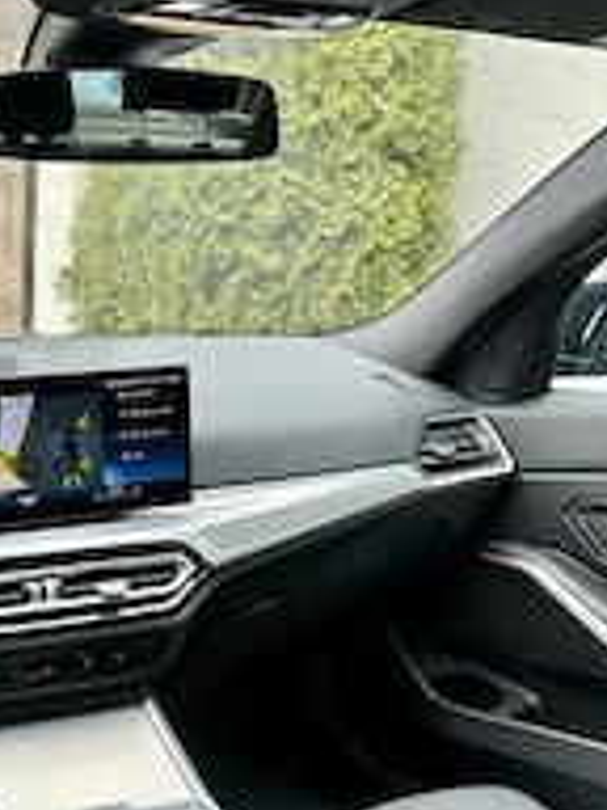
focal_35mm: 50
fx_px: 1169
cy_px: 688
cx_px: 8
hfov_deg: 27.5
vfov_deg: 36.4
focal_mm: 6.76
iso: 80
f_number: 1.78
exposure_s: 1/121
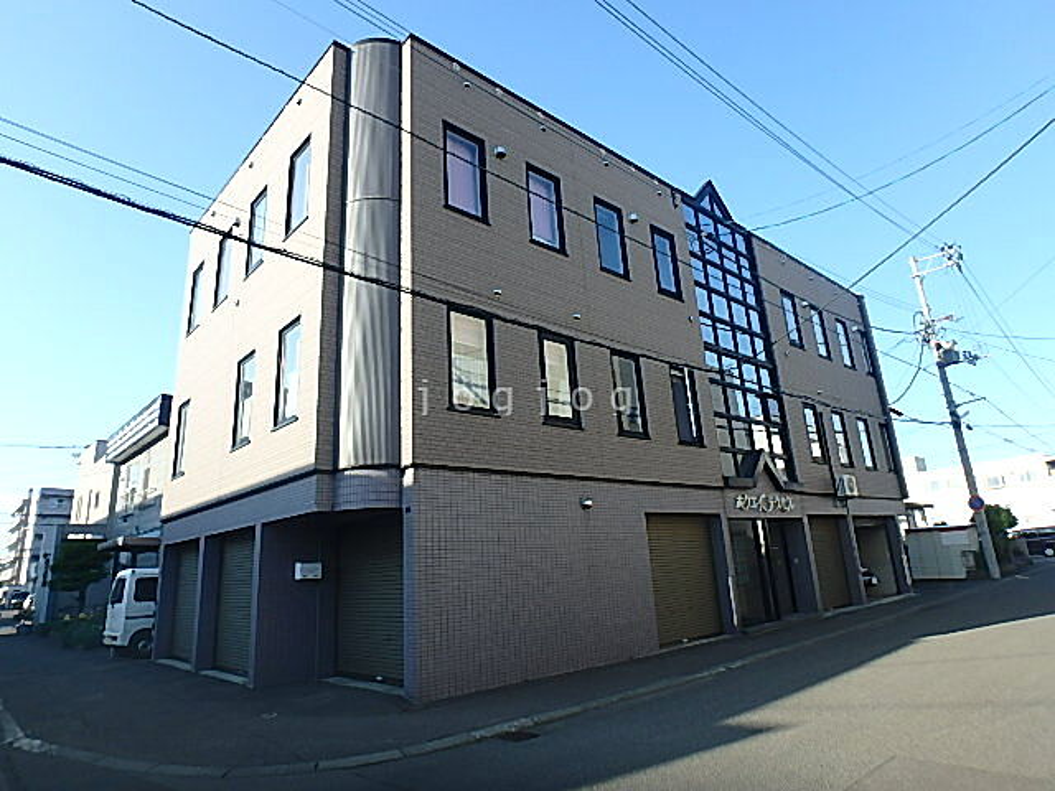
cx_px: 528
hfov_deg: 79.0
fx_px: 640
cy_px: 396
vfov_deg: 63.4
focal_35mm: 21
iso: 125
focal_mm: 3.7
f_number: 3.5
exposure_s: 1/400
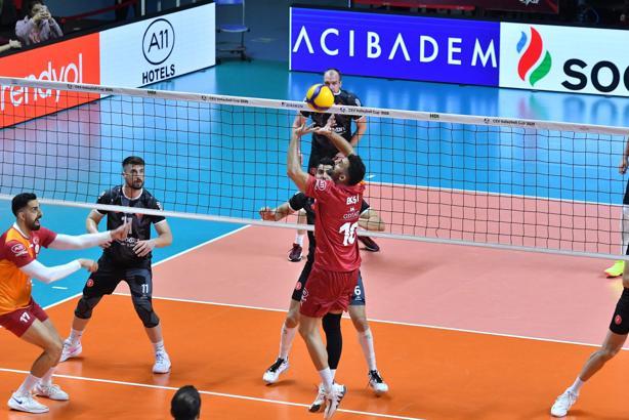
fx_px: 3671
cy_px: 210
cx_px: 314
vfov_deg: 6.5
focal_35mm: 210
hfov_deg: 9.8
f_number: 4
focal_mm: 140
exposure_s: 1/640
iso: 2000
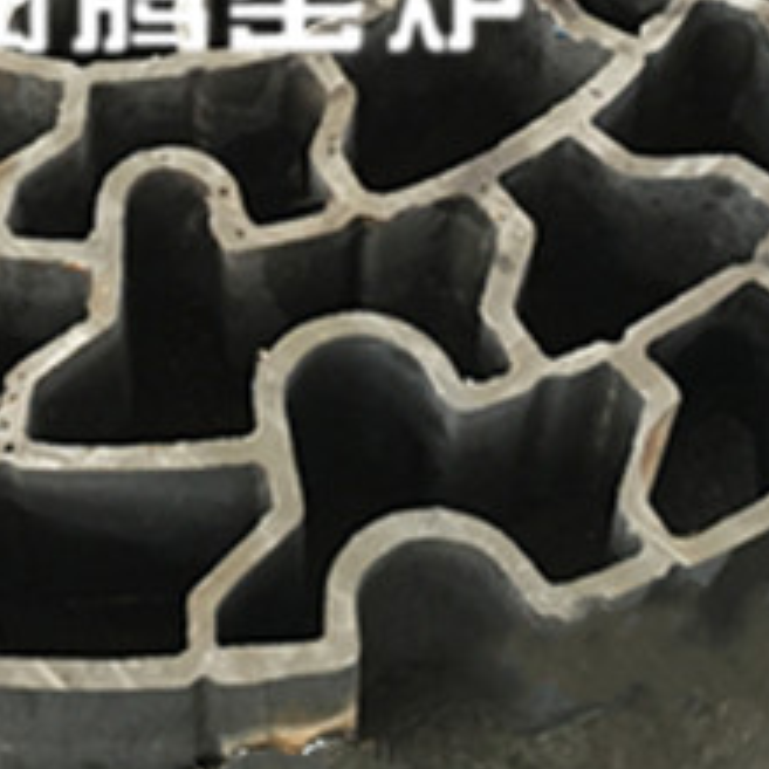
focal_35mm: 78
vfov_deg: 21.6
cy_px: 60
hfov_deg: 21.8
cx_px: 126
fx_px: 1960
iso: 160
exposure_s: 1/33
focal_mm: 4.15
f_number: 2.2
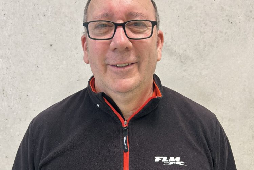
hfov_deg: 51.9
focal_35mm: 37
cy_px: 109
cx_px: 125
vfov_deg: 35.7
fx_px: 261
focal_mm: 5.7
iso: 100
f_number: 1.5
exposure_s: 1/100
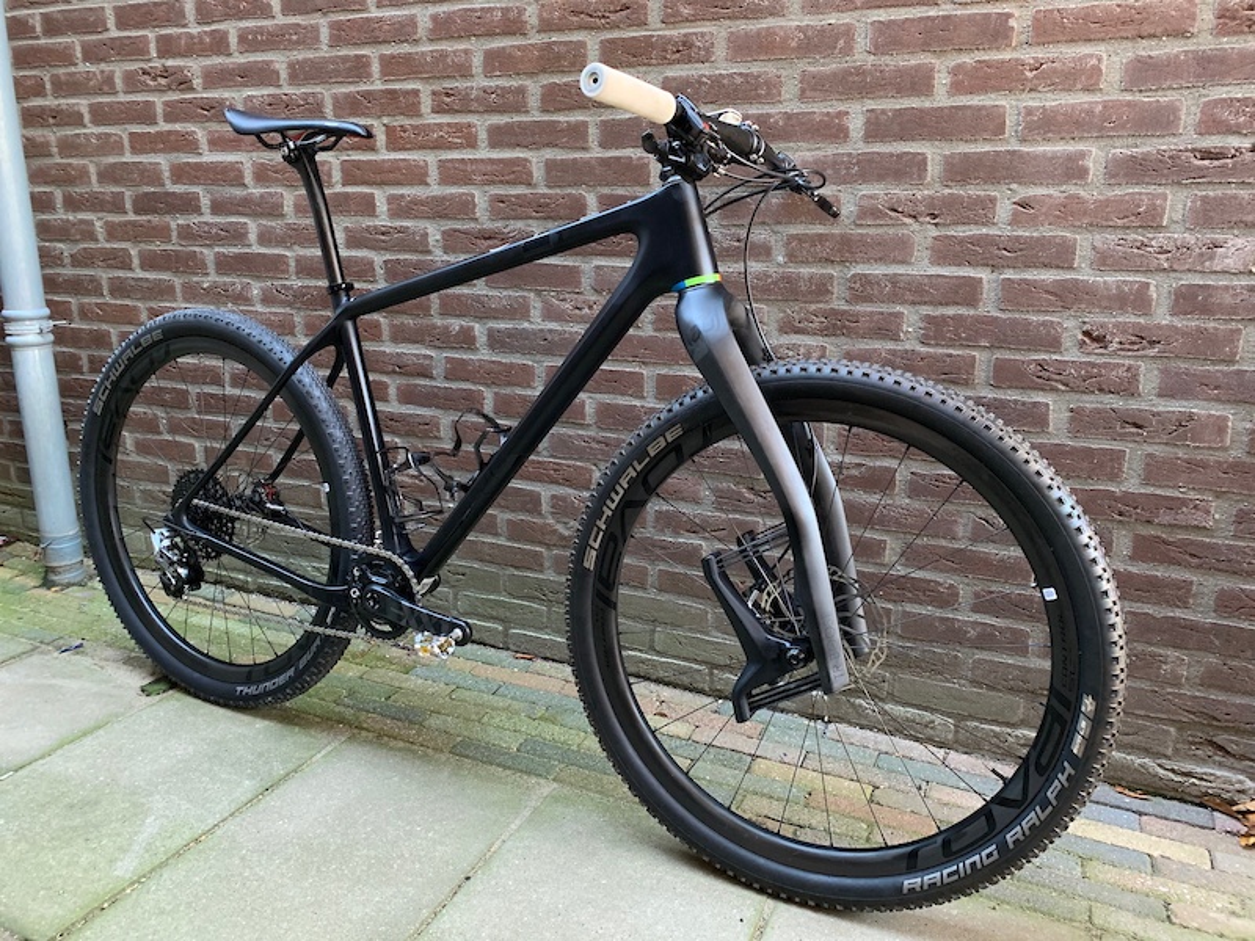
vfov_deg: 53.1
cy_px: 470
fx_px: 943
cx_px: 628
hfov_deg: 67.3
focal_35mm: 26
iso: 320
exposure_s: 1/60
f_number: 1.8
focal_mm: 4.25
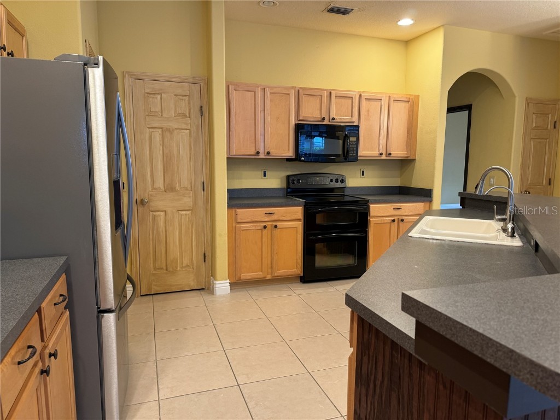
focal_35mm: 24
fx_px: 388
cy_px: 210
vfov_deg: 56.8
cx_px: 280
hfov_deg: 71.6
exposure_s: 1/60
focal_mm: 6.76
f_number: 1.78
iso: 250
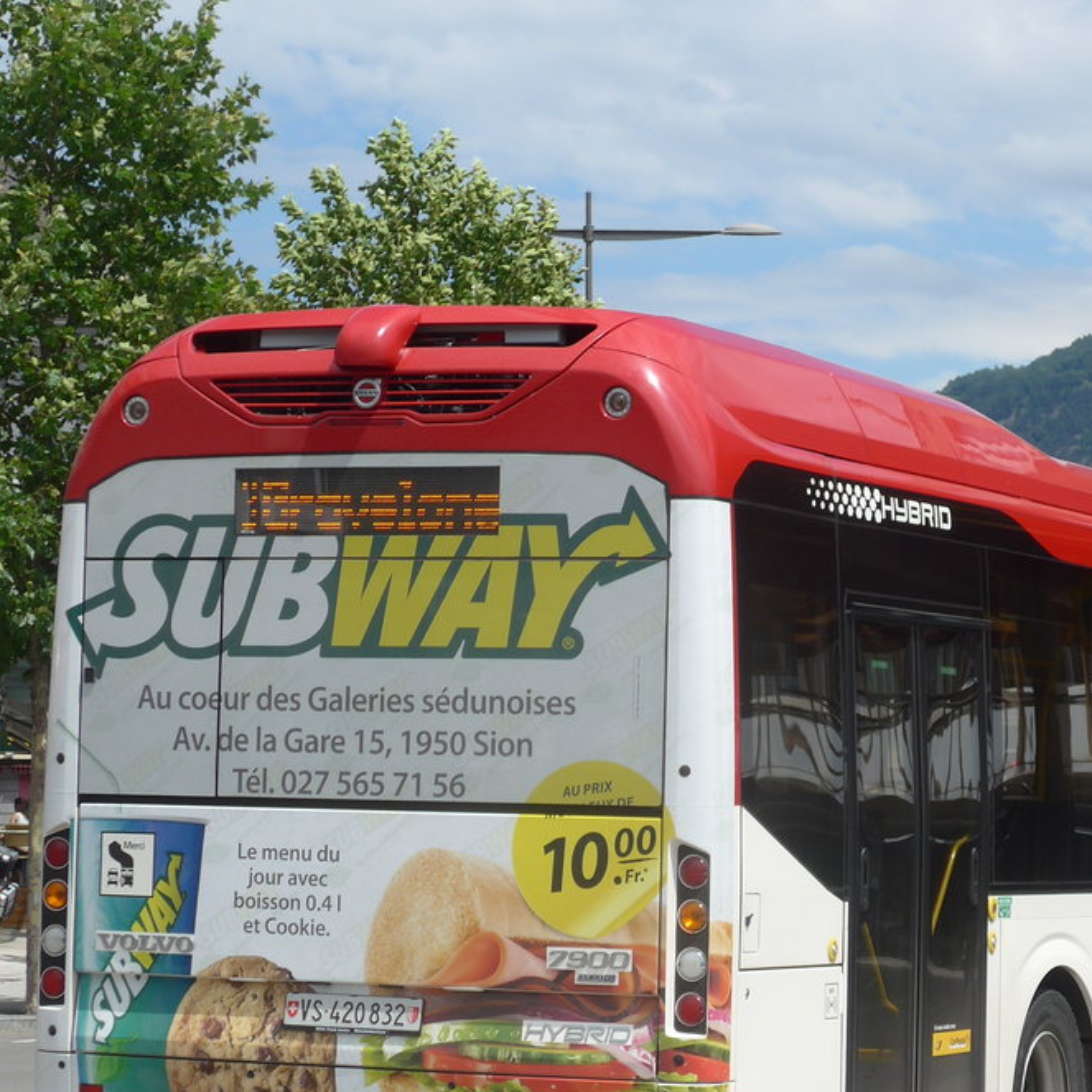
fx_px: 4568
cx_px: 787
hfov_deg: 13.6
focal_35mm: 128
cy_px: 728
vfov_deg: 13.6
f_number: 4.4
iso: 80
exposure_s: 1/800
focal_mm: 16
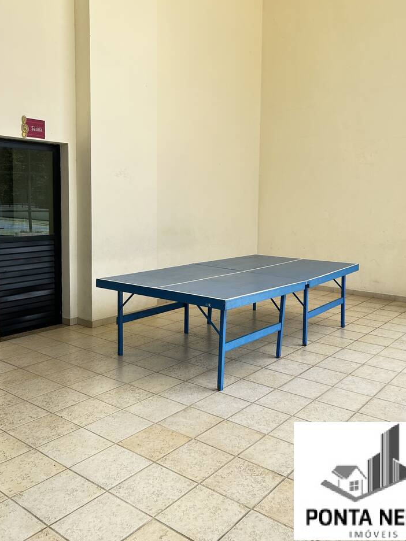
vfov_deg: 59.7
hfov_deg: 46.7
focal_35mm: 30
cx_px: 229
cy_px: 234
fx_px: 469
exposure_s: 1/523
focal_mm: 5.7
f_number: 1.5
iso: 50
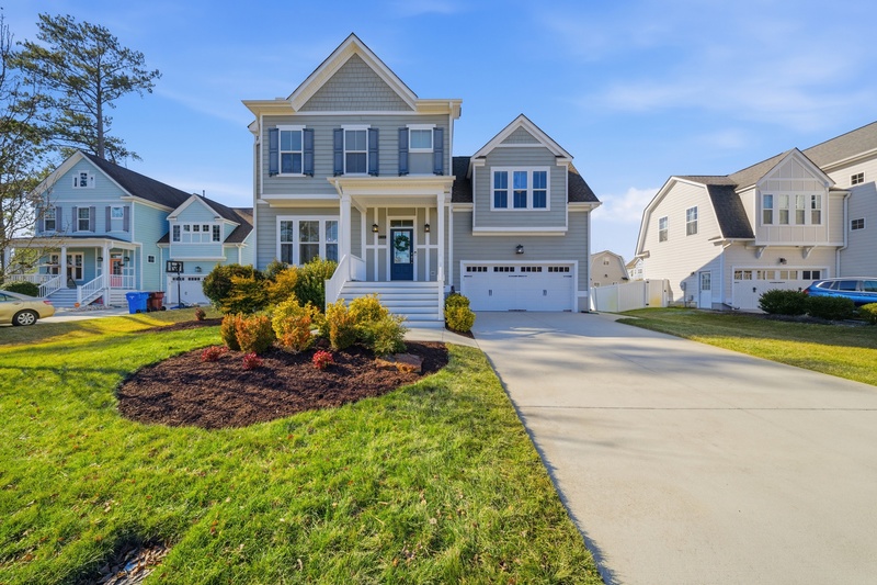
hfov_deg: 112.6
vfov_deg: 90.0
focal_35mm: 12
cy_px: 292
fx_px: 292
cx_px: 438
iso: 250
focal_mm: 12
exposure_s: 1/2500
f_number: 8
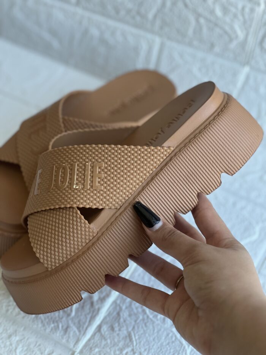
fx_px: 789
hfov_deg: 19.1
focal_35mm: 77
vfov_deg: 25.3
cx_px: 133
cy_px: 178
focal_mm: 9
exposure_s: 1/120
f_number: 2.8
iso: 200
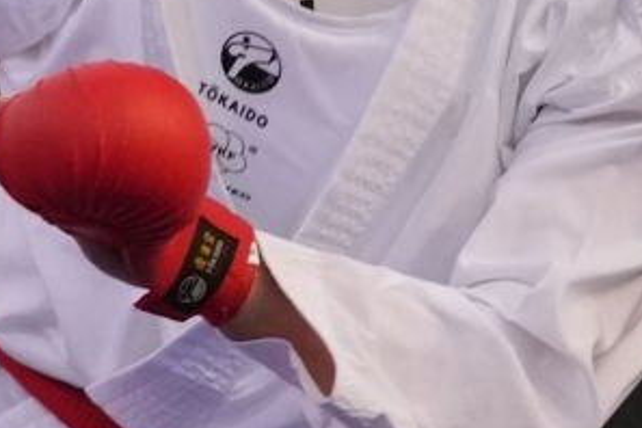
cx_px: -1020
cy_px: 365
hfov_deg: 1.3
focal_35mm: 1550
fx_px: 27640
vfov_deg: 0.9
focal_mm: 171
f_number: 2.8
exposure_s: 1/1000
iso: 2000
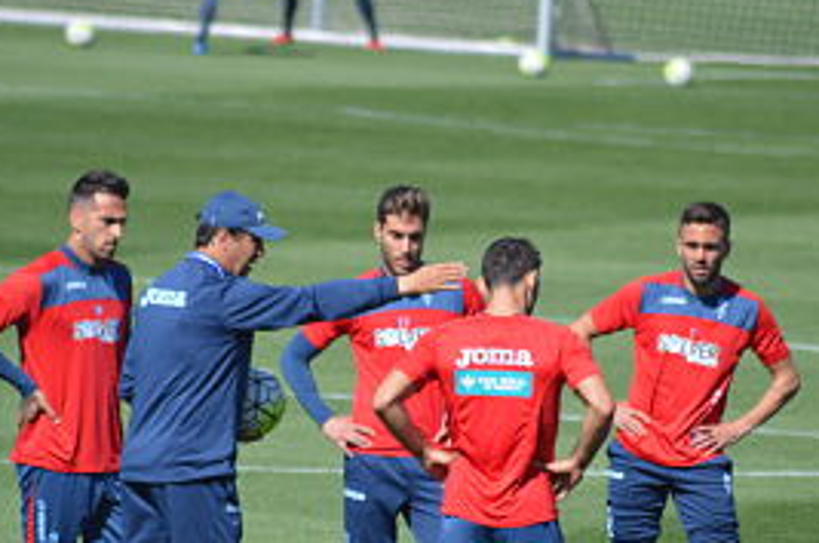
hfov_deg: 3.1
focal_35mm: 675
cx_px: 420
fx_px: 15329
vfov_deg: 2.0
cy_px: 390
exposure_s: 1/1600
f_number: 6.3
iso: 400
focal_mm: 300
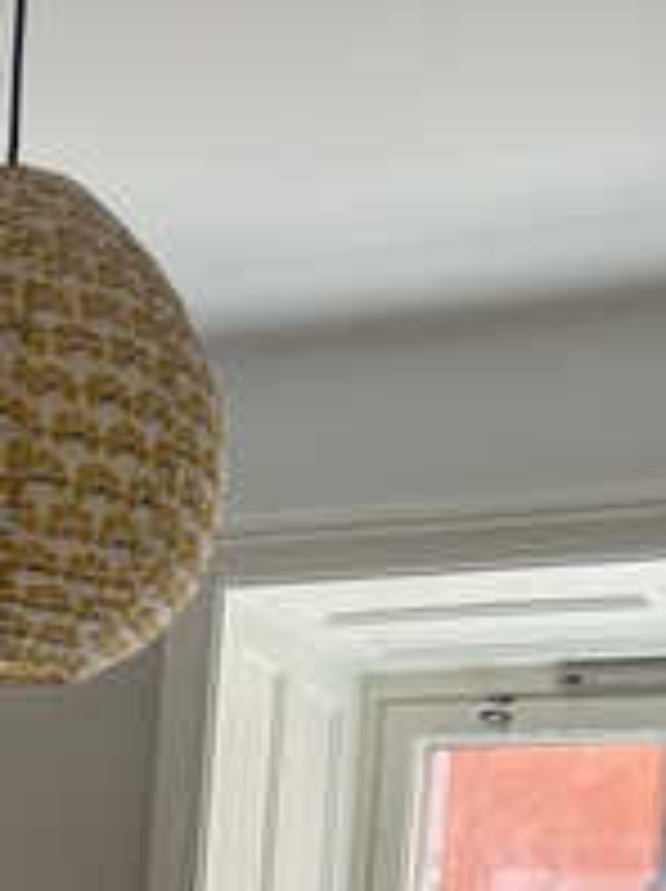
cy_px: 1512
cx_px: 243
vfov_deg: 16.8
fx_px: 2597
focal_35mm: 101
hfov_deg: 14.6
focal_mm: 5.96
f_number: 1.6
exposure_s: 1/121
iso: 50
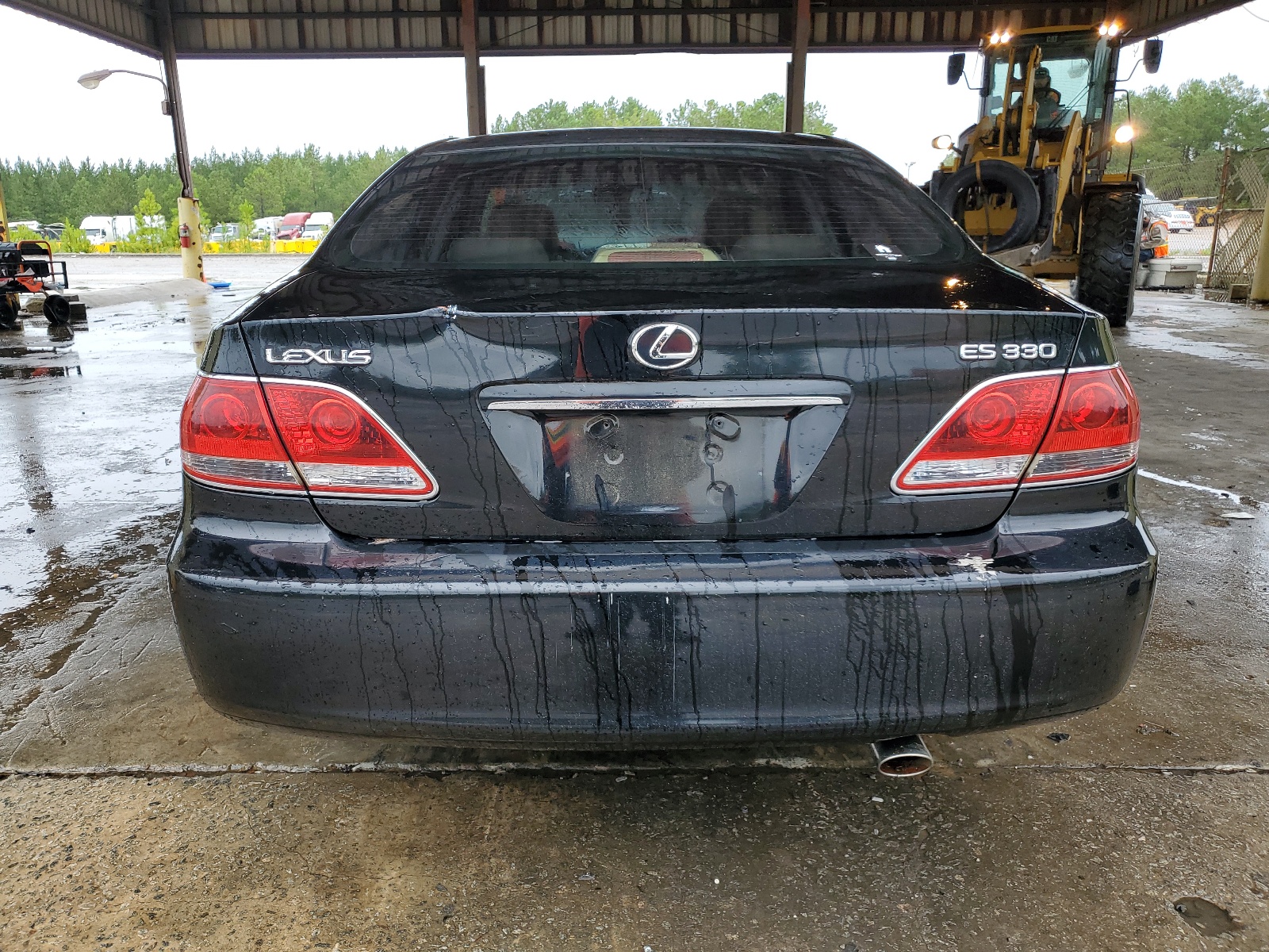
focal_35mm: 26
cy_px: 476
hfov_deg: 67.3
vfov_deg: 53.1
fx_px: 953
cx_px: 634
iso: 50
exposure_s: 1/526
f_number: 1.5
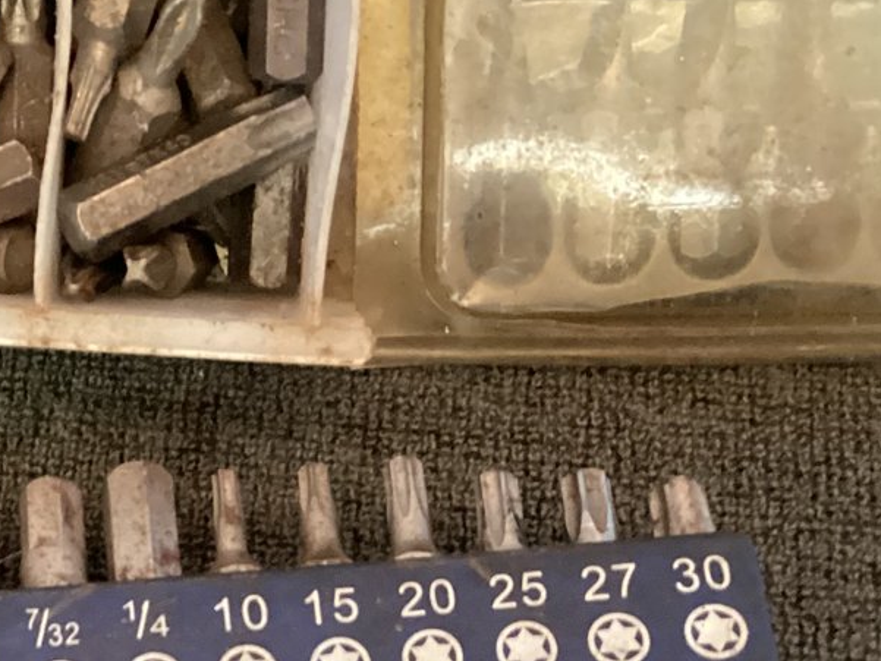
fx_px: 1986
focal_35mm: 78
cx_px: 224
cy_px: 814
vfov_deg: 17.9
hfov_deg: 24.7
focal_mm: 3.3
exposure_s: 1/25
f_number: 2.4
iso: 800
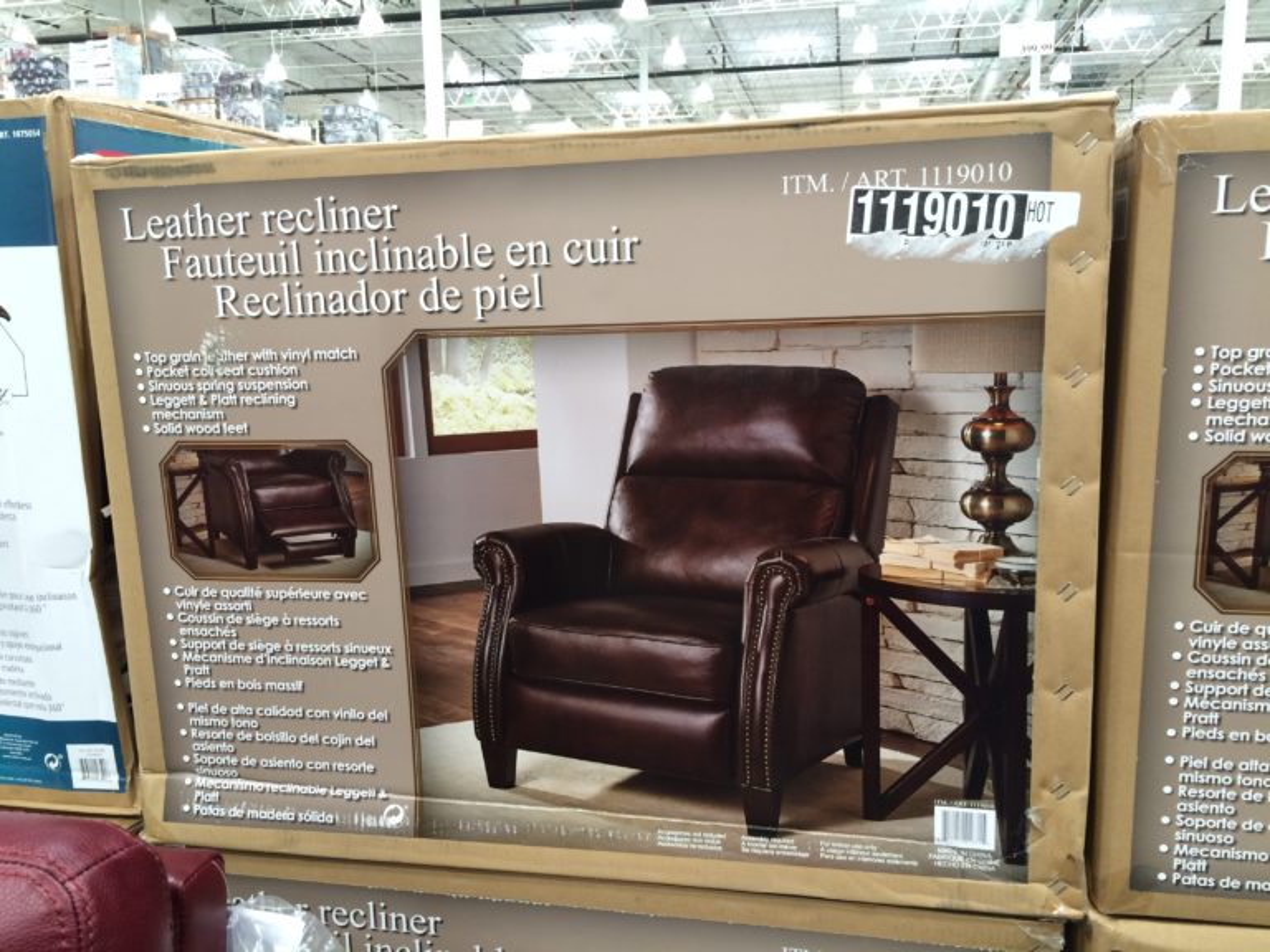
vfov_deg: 48.2
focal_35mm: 29
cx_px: 635
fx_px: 1064
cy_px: 476
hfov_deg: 61.7
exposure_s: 1/33
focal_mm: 4.15
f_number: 2.2
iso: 100
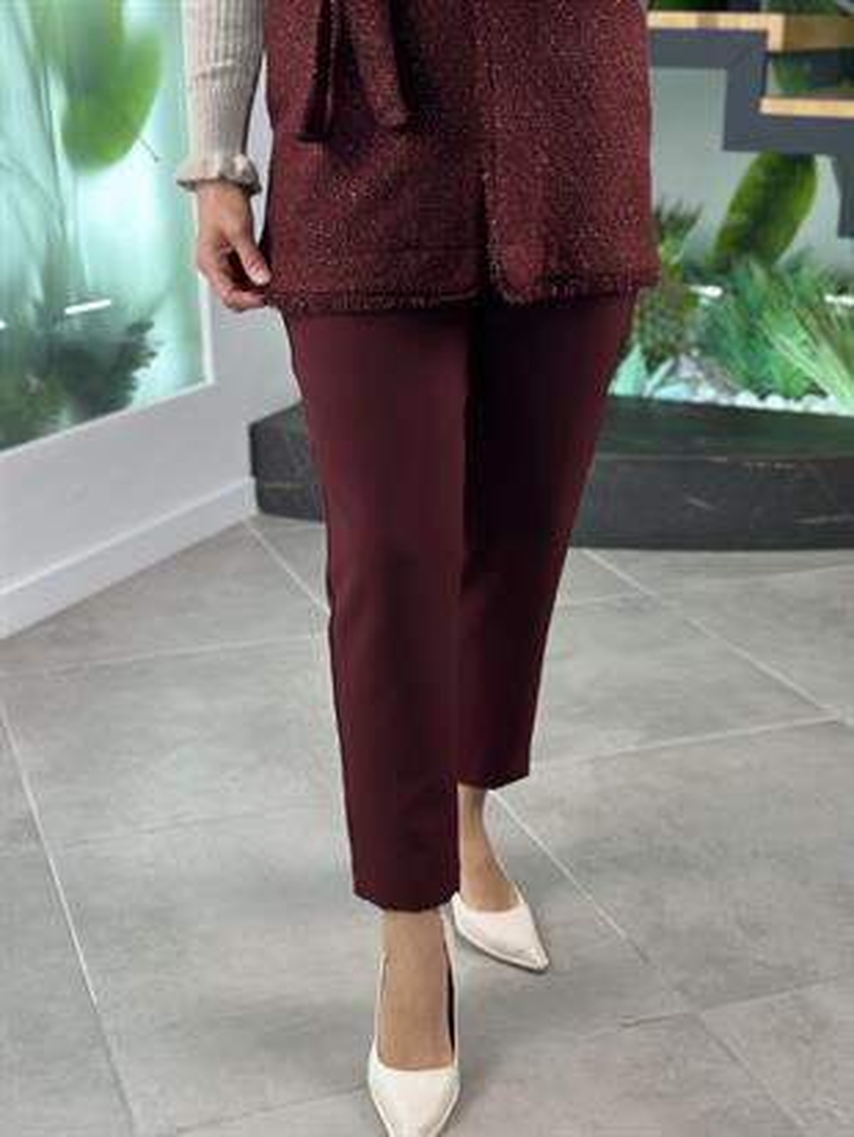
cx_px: 427
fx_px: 1578
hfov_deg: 30.3
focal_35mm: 48
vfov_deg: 39.6
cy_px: 568
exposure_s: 1/111
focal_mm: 6.86
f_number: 1.78
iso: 64
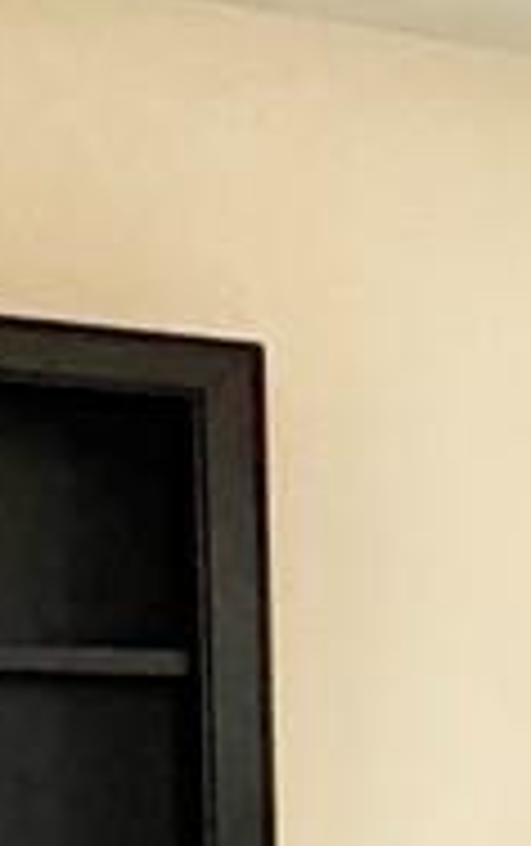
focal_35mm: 126
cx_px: 2128
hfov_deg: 7.4
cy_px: 999
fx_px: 2909
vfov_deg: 15.9
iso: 400
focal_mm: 2.22
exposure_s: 1/60
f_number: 2.2
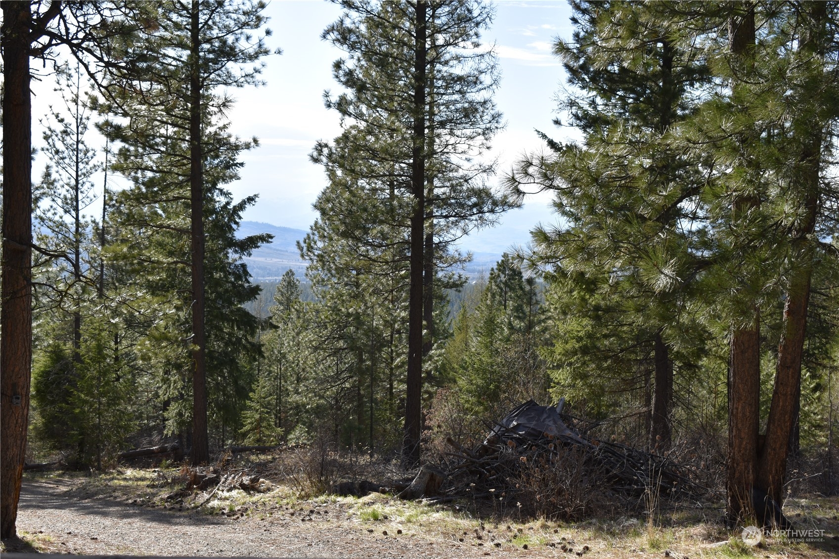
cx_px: 420
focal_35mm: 51
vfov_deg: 26.5
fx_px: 1188
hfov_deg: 38.9
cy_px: 280
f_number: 8
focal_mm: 34
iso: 100
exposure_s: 1/200
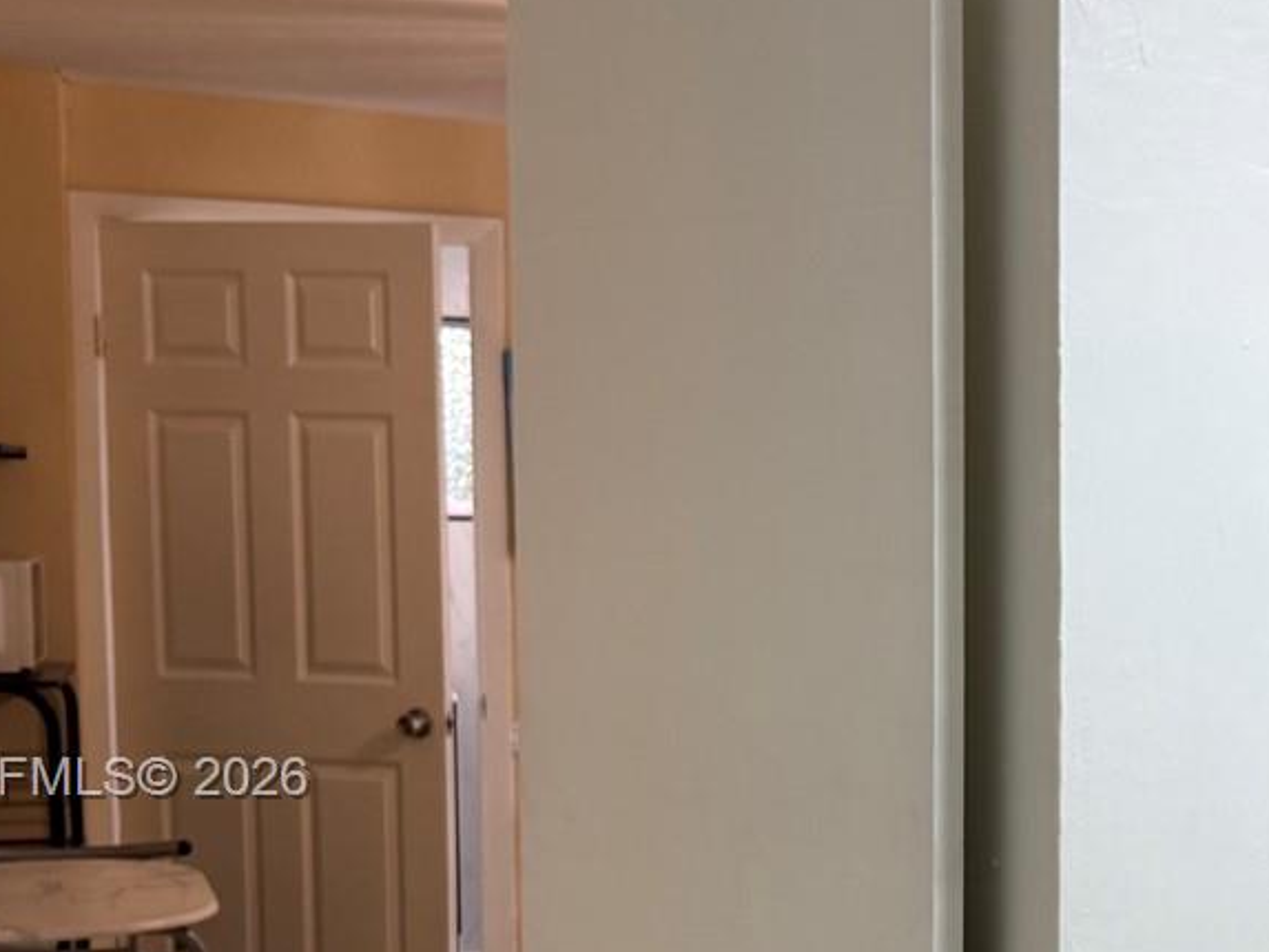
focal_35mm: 67
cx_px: 1391
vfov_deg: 21.6
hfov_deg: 26.7
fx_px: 2457
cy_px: 782
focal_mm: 6.76
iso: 160
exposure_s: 1/120
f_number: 1.78
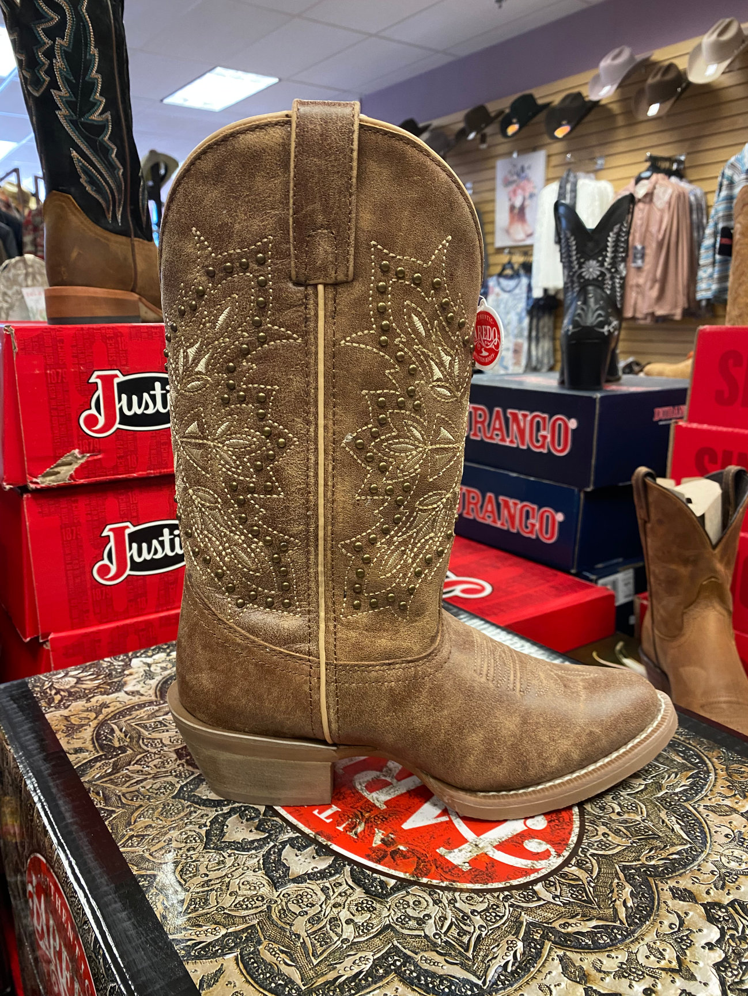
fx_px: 749
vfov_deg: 67.3
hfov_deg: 53.1
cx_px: 374
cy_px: 498
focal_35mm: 26
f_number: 1.8
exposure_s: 1/60
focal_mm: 4.25
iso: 320
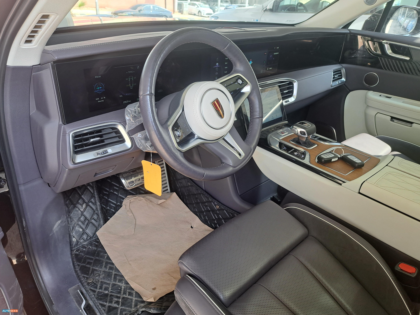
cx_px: 210
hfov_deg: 71.6
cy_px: 158
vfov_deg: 56.8
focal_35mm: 24
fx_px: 291
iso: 50
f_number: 1.8
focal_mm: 5.23
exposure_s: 1/100
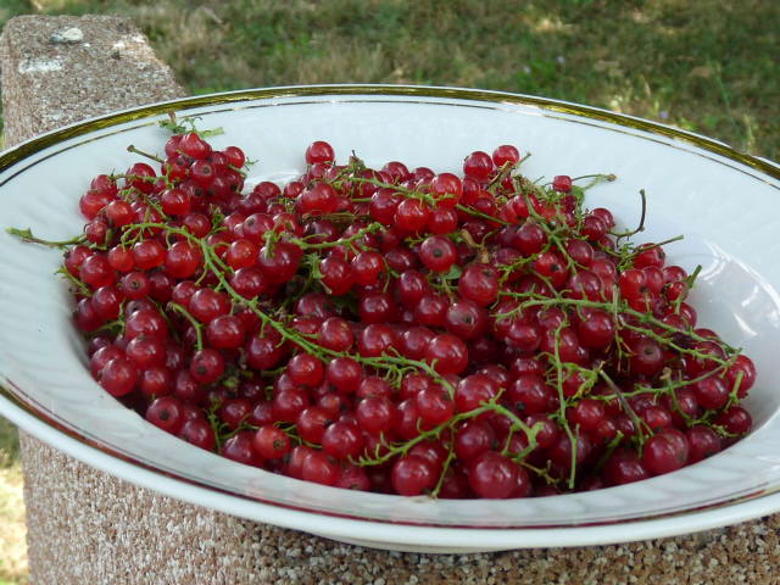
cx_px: 390
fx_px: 1622
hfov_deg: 27.0
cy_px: 292
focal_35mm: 72
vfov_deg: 20.4
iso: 100
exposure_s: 1/125
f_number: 4
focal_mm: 7.3
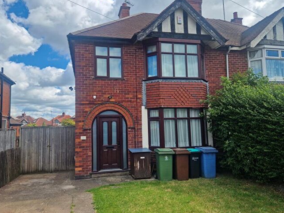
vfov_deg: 54.9
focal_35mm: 25
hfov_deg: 69.3
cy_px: 106
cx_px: 131
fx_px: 205
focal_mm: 5.4
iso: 50
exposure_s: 1/1356
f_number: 1.8
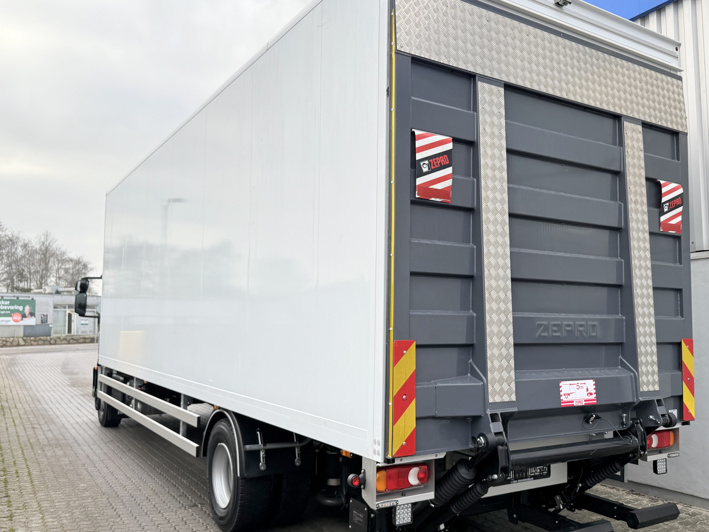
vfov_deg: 45.4
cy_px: 269
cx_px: 418
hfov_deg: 58.0
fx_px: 635
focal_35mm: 31
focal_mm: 6.76
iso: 100
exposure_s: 1/580
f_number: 1.78
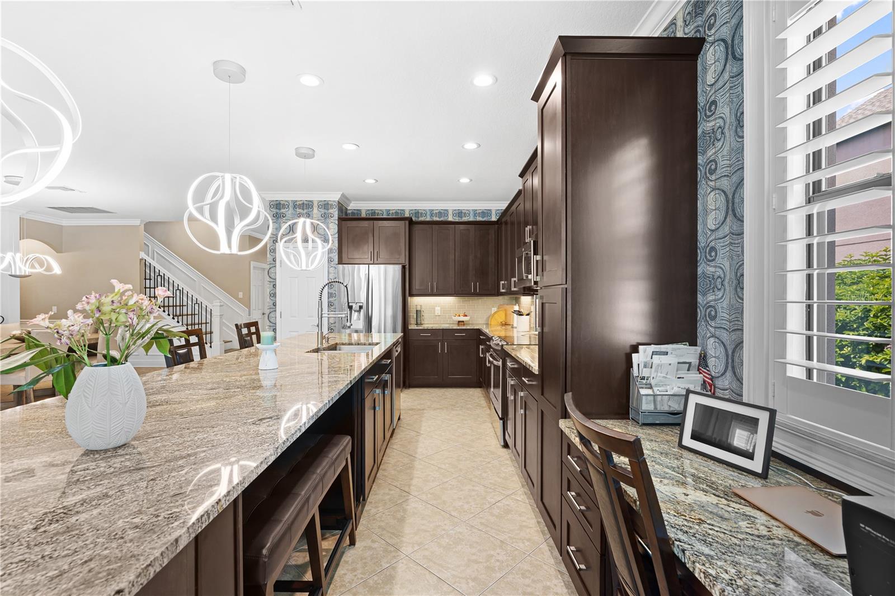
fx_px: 398
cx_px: 448
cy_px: 298
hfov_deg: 96.7
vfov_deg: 73.7
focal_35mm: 16
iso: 250
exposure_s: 1/50
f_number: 8
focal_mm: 16
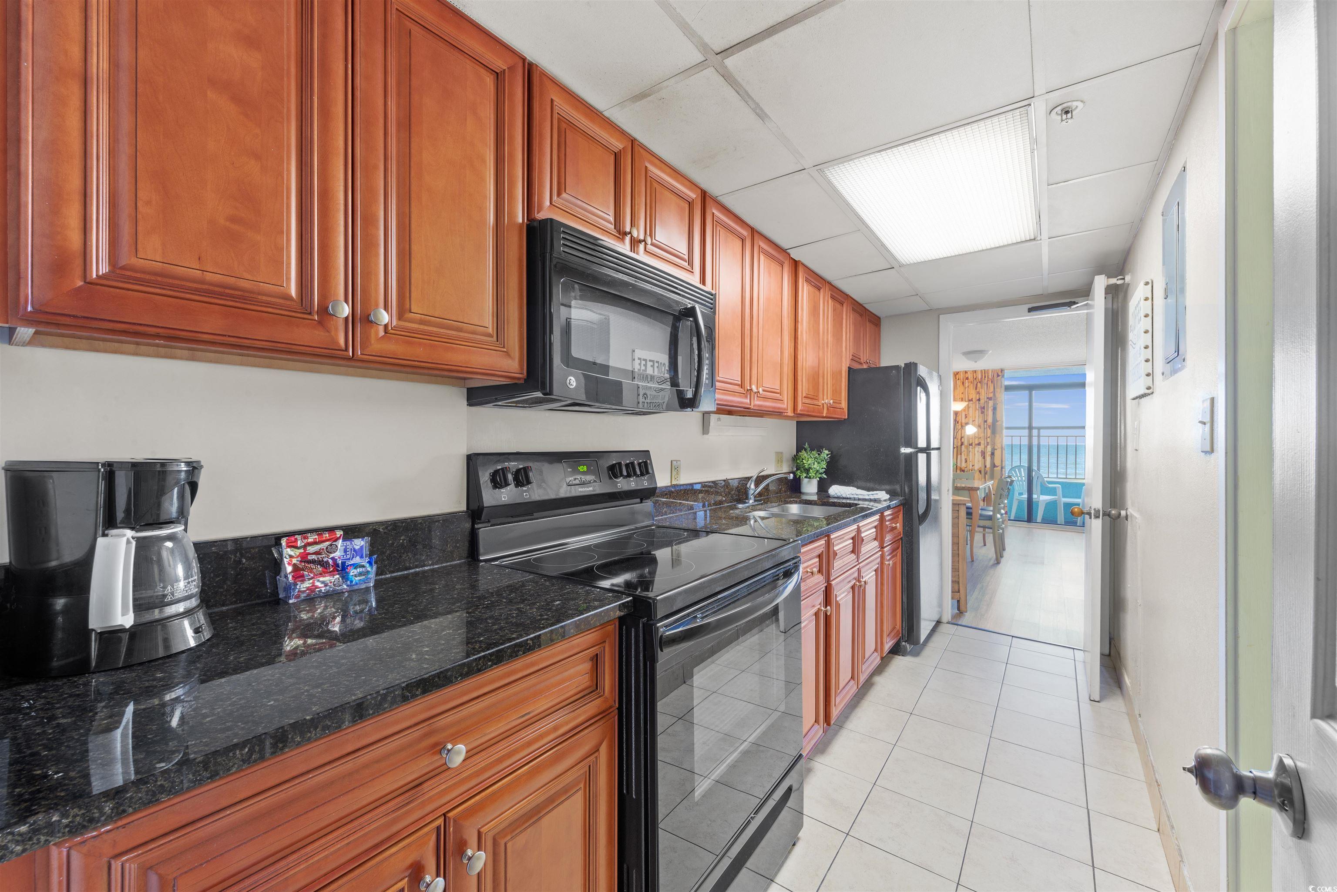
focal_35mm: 14
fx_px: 520
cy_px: 446
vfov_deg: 81.2
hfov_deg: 104.2
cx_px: 668
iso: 200
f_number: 11
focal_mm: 14
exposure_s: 4
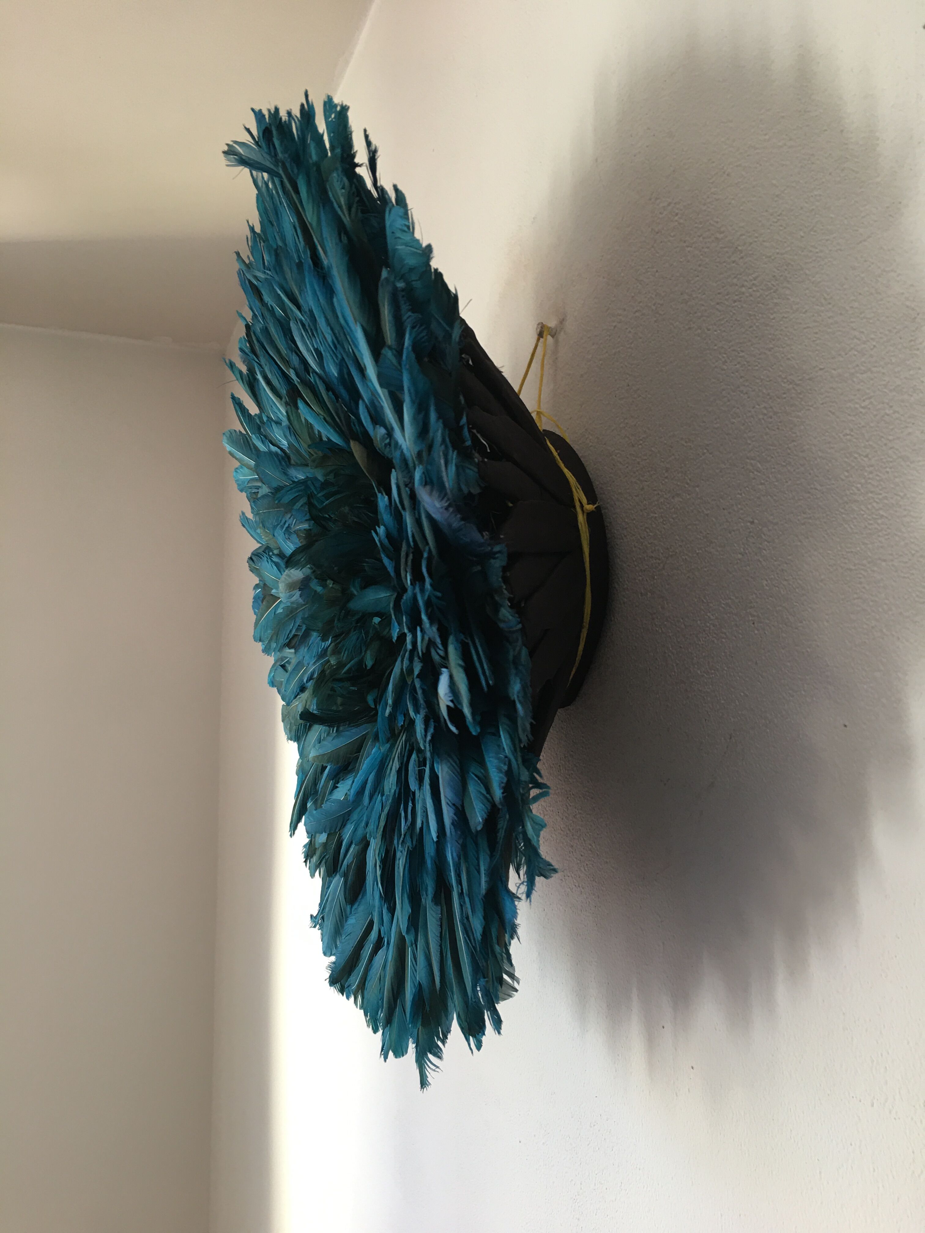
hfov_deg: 48.2
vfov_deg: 61.7
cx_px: 462
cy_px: 616
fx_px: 1033
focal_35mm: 29
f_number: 2.2
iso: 32
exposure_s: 1/17
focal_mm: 4.15
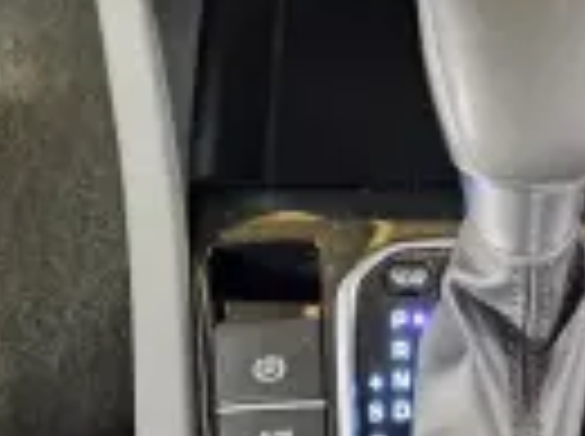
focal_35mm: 75
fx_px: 1265
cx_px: 531
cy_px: 333
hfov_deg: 25.2
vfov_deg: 19.4
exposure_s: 1/17
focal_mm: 4
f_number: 1.8
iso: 2000
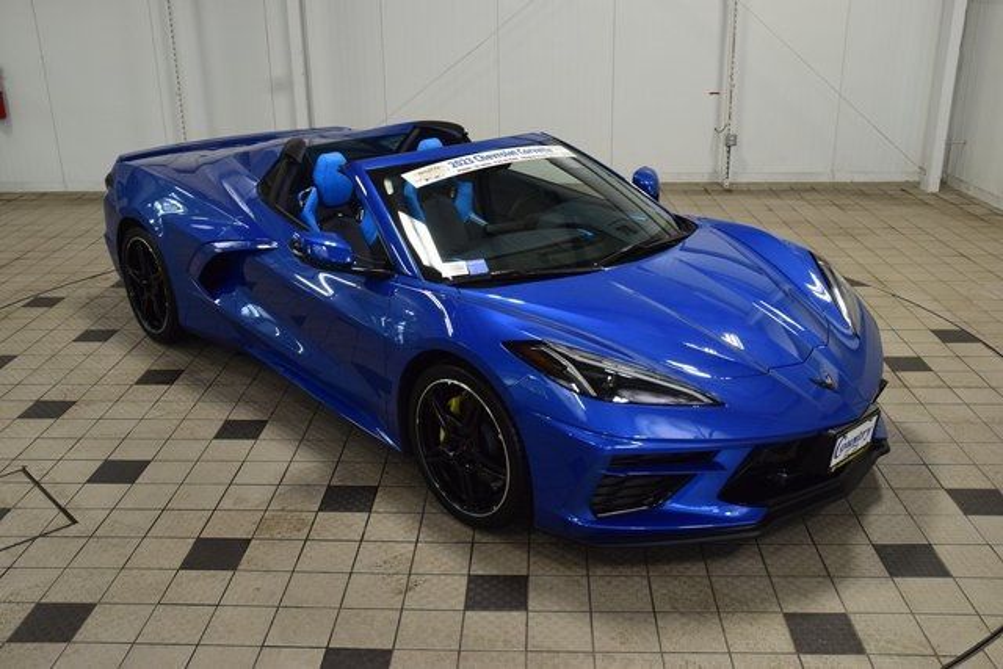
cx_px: 502
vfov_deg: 36.9
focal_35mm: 36
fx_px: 1003
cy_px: 334
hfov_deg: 53.1
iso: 1600
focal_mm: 24
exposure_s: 1/60
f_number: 8
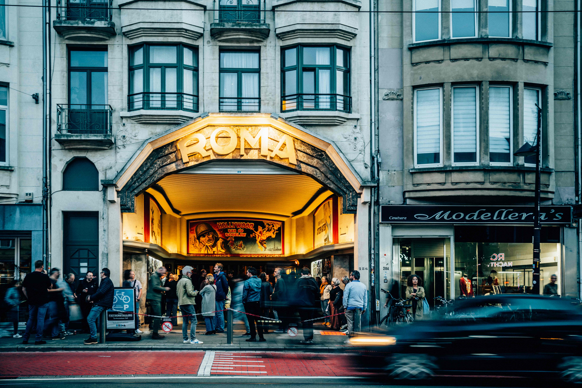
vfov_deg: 36.9
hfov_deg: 53.1
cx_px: 291
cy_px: 194
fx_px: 582
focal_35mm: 36
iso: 32
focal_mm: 36
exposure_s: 1/6
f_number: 3.2
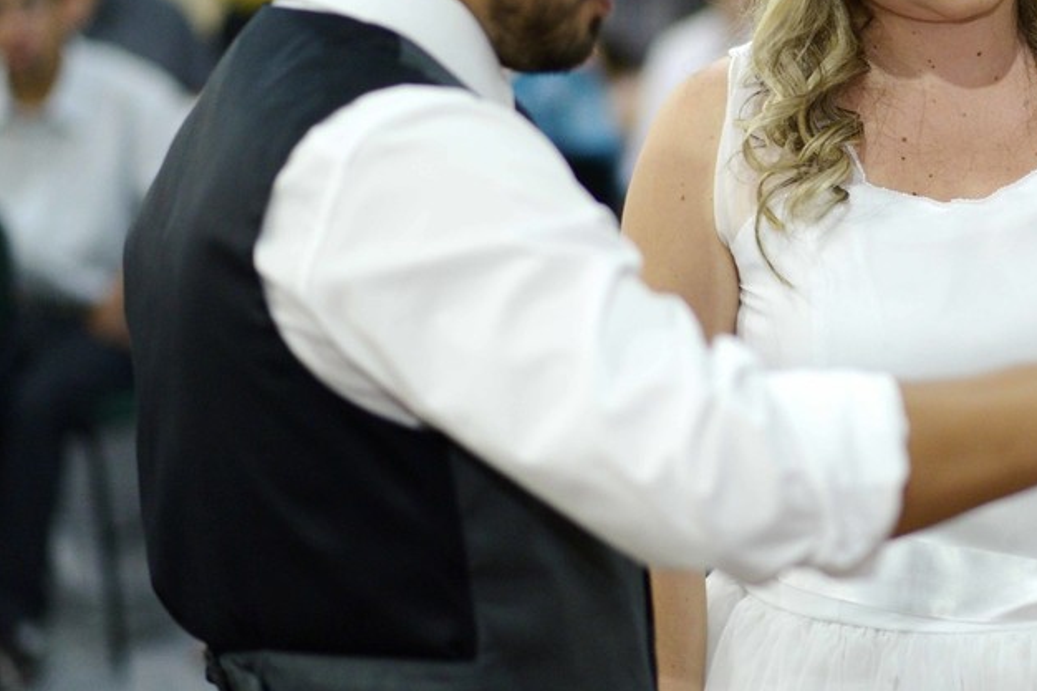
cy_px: 242
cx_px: 964
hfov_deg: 12.5
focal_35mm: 163
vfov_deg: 8.4
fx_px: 4694
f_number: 2
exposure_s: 1/80
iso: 2000
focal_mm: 85
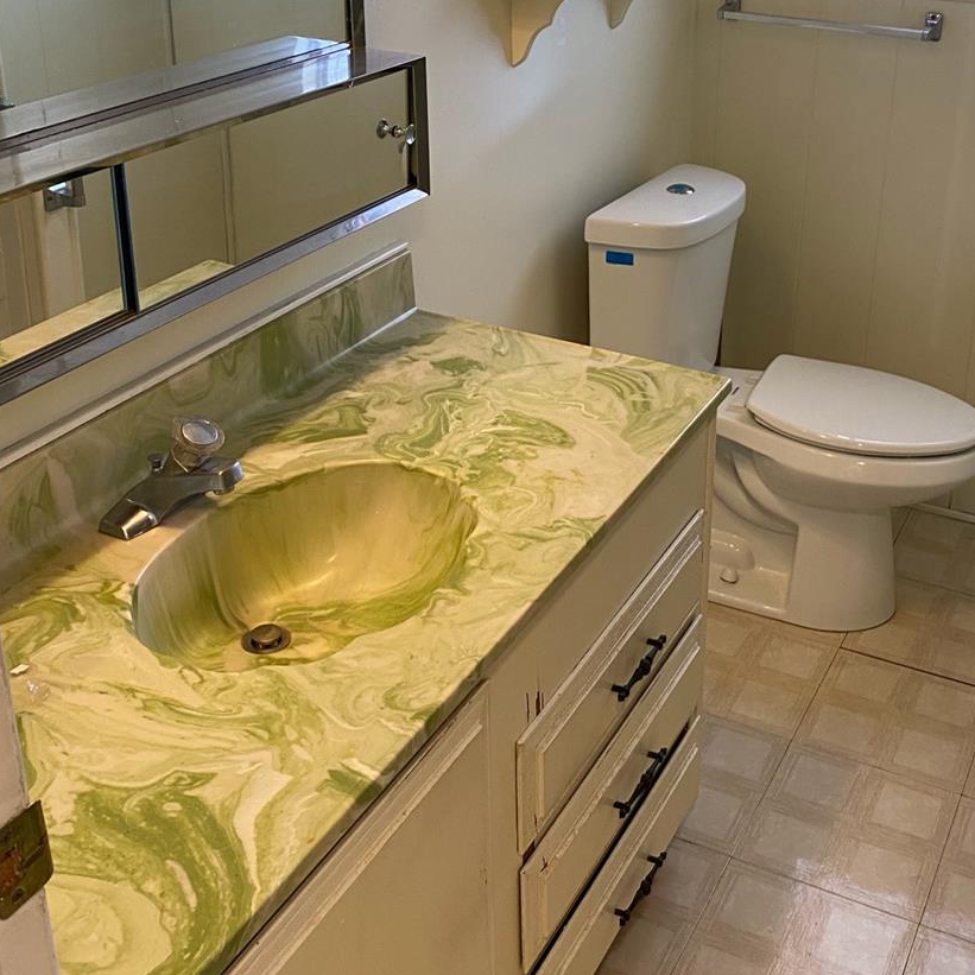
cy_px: 293
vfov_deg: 39.4
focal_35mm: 42
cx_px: 634
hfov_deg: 39.6
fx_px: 1338
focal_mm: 4.25
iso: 100
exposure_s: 1/60
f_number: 1.8
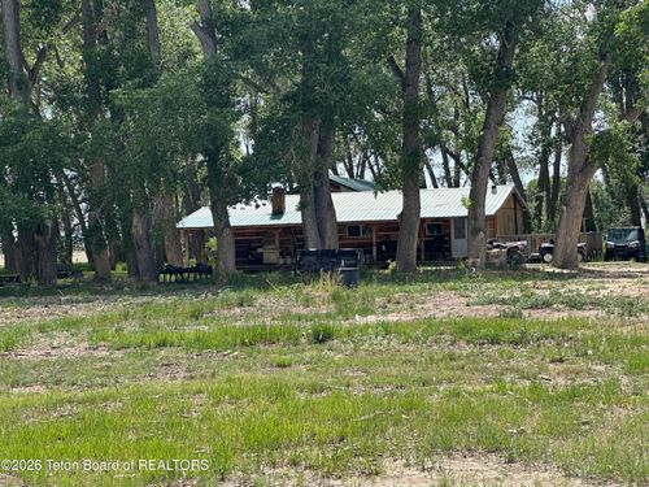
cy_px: 244
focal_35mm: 77
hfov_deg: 25.3
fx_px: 1444
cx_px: 324
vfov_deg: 19.1
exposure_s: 1/407
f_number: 2.8
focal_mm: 9
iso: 32
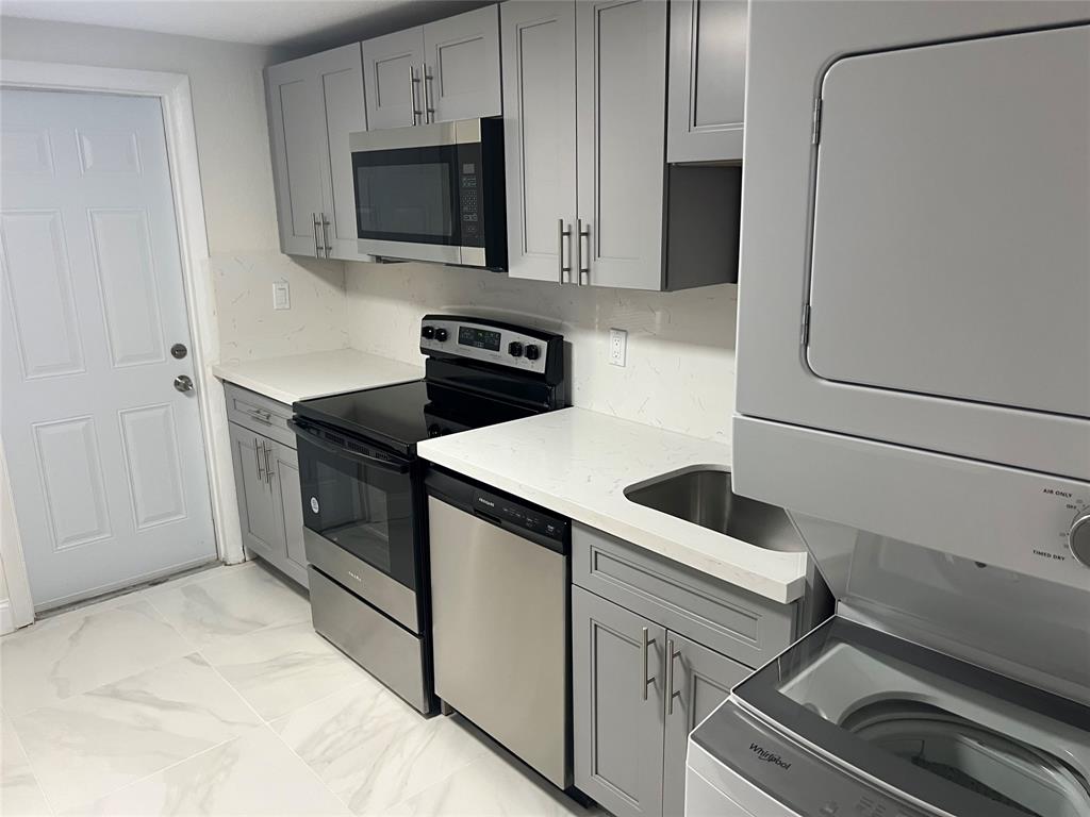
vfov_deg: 53.1
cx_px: 545
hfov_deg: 67.3
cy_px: 408
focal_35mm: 26
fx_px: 819
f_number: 1.5
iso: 100
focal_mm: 5.7
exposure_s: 1/60
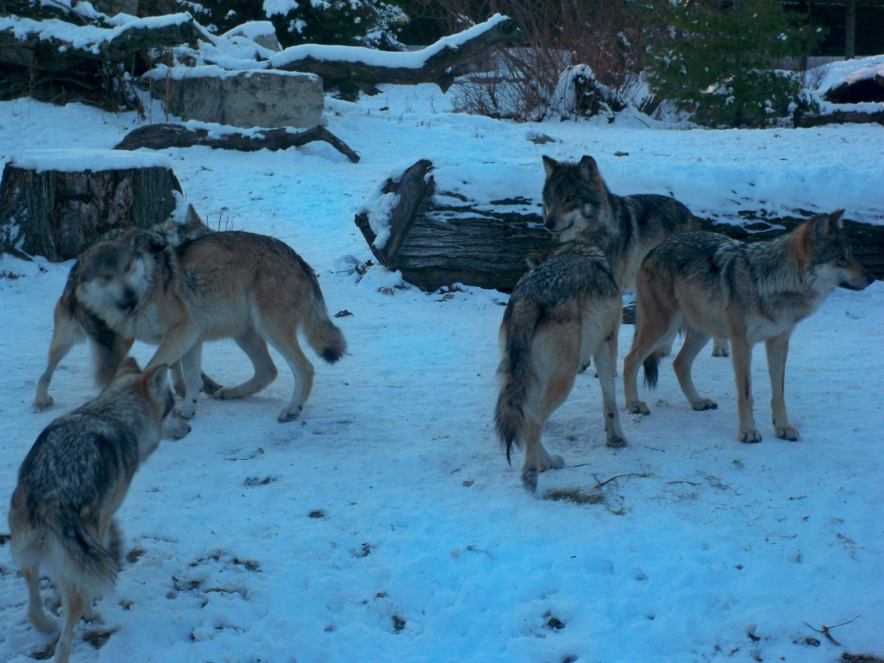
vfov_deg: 14.1
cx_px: 442
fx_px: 2681
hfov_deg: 18.7
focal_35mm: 105
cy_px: 332
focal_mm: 18.8
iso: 125
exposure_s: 1/100
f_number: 5.7
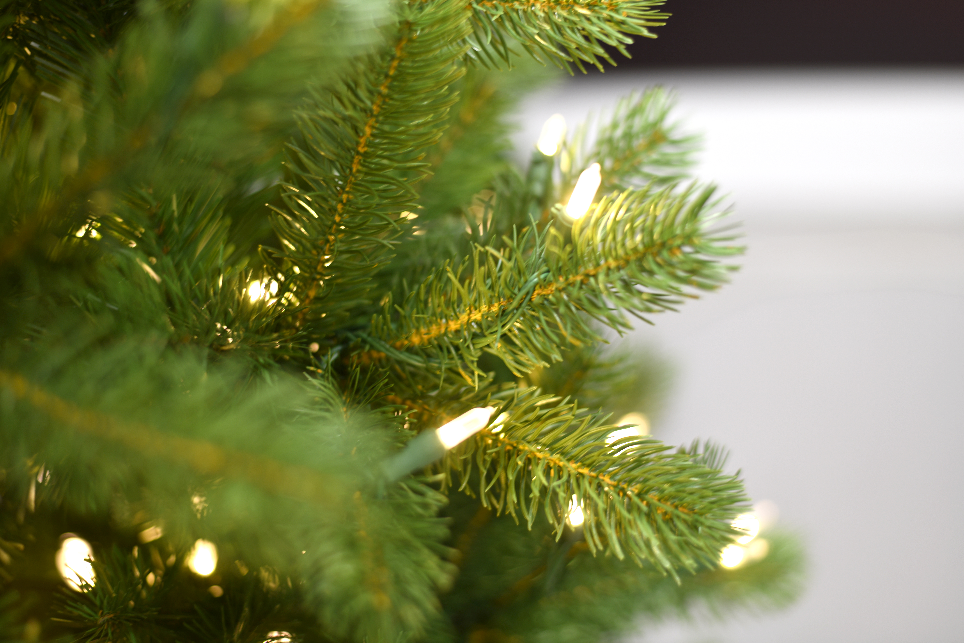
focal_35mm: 50
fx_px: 1339
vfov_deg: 27.0
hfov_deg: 39.6
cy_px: 322
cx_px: 482
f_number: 2.2
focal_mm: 50
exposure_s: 1/20
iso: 100
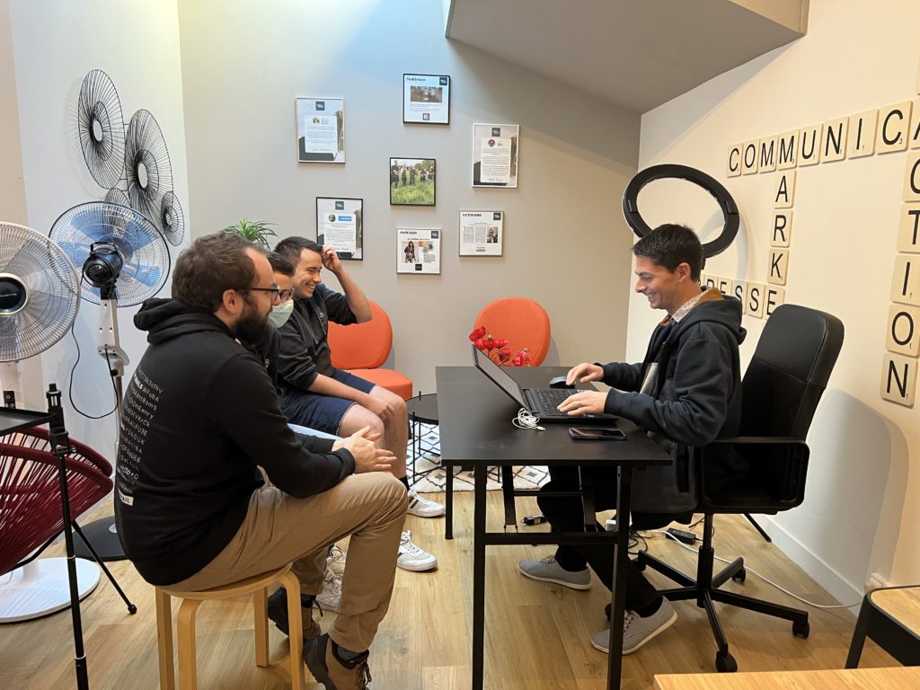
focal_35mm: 26
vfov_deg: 53.1
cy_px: 345
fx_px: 691
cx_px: 460
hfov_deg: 67.3
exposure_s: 1/60
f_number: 1.5
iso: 250
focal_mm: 5.7
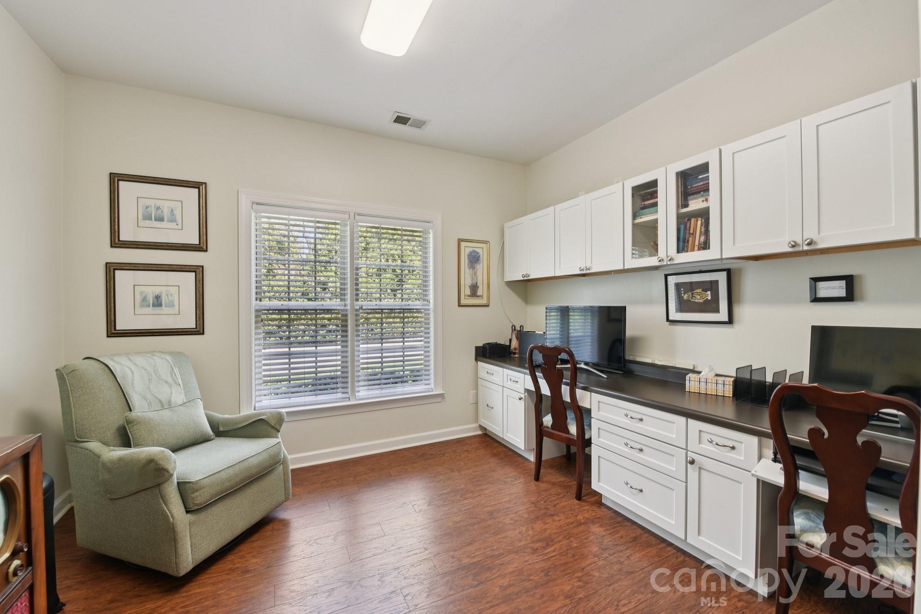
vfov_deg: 81.2
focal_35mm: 14
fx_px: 358
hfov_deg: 104.3
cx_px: 460
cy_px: 307
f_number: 8
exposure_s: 1/20
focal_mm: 14
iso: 200
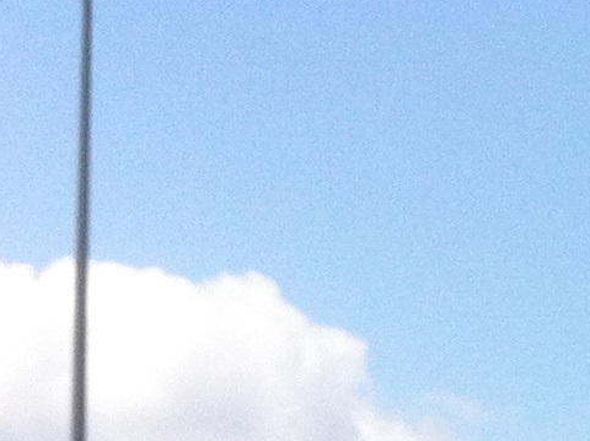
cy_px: 1092
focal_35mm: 189
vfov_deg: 7.3
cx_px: 1434
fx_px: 3218
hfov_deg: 9.3
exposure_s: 1/1160
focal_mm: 3.85
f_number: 2.8
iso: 80
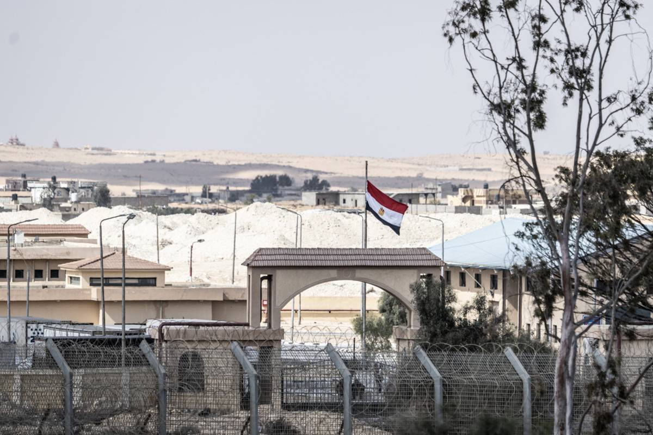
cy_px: 218
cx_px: 326
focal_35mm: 450
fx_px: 8162
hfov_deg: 4.6
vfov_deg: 3.1
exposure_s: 1/800
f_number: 5.3
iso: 125
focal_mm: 300
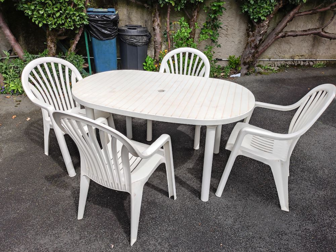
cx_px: 168
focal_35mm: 25
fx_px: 242
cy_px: 126
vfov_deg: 54.8
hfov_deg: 69.4
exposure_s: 1/405
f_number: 1.79
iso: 50
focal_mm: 4.7
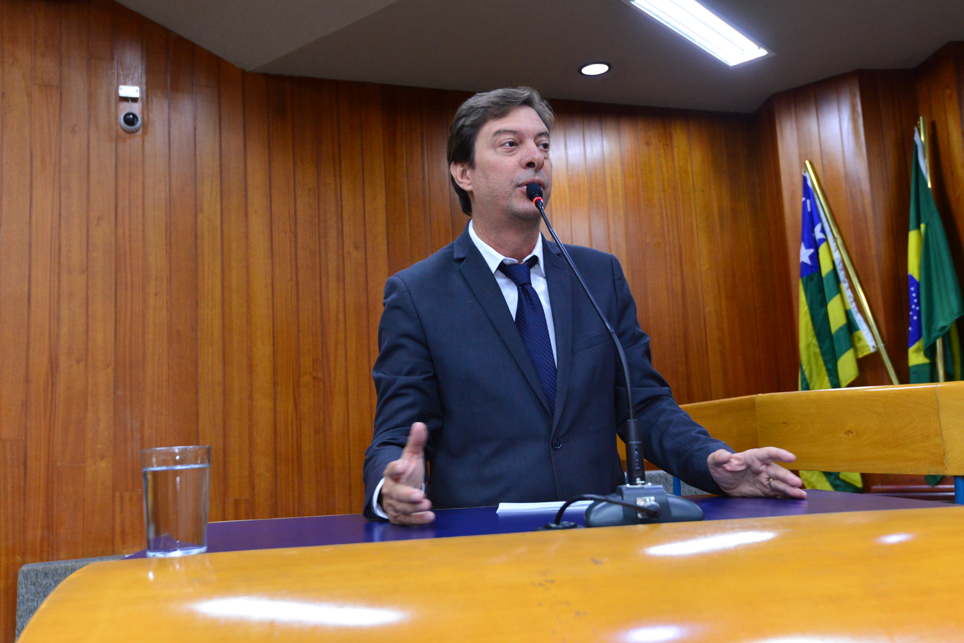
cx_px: 482
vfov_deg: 37.9
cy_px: 322
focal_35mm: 35
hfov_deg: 54.4
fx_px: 938
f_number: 5.6
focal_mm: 35
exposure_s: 1/60
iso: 2500
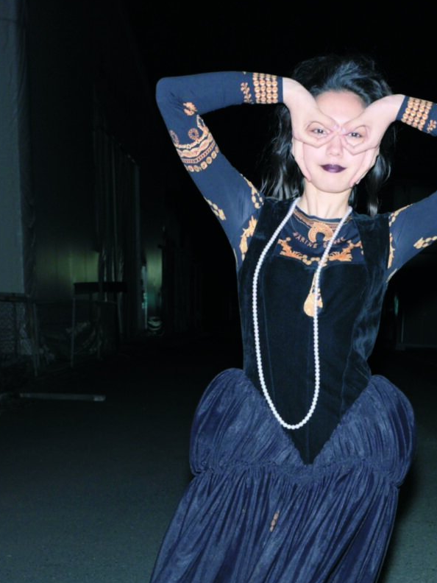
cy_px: 459
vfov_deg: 35.1
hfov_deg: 27.3
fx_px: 892
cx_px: 305
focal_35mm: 53
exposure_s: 1/125
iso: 1600
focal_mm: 38
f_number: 5.6
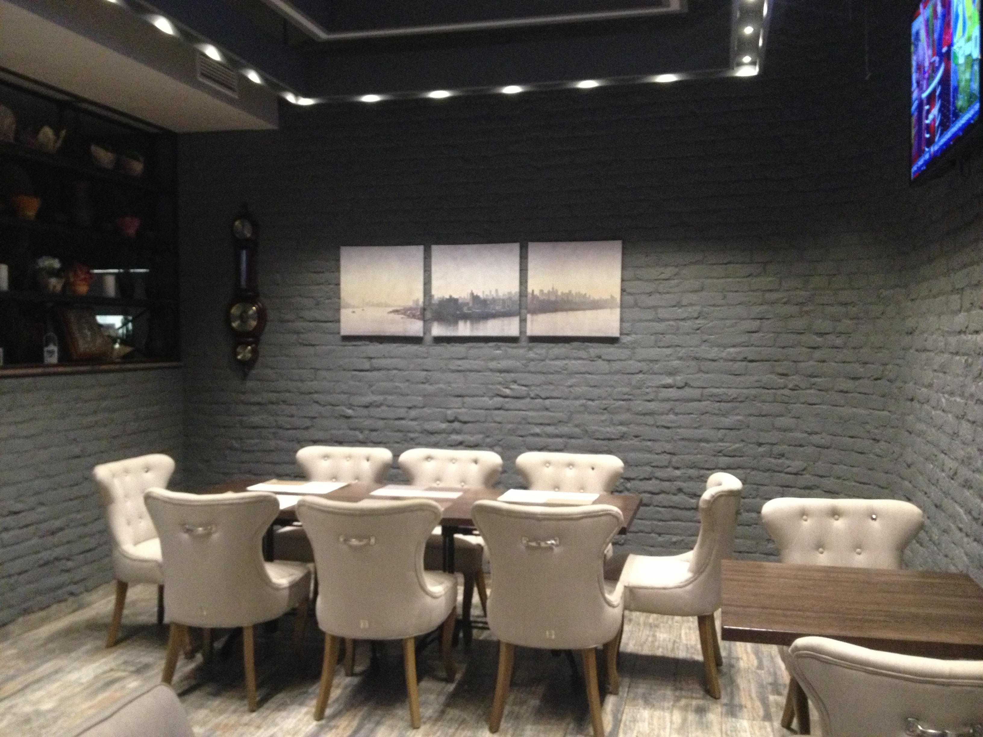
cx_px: 492
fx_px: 994
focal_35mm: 35
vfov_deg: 40.7
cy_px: 368
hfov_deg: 52.6
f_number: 2.4
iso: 400
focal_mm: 4.28
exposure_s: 1/20
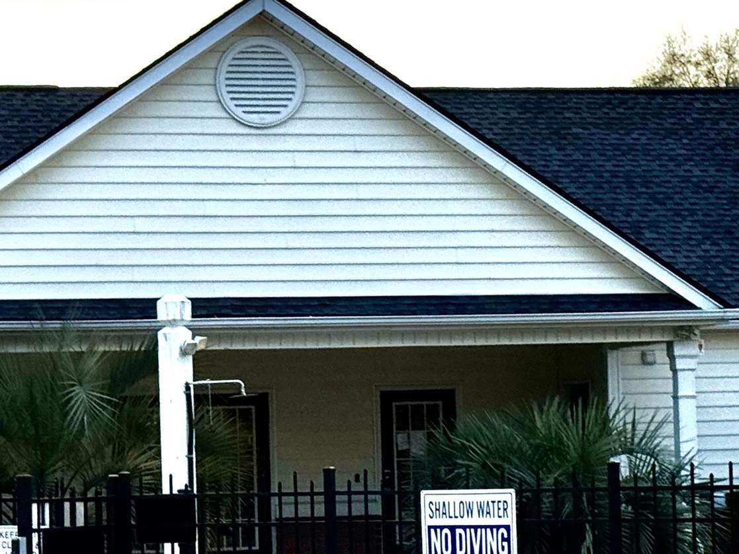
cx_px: 296
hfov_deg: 14.9
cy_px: 393
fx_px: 2818
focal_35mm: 132
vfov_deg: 11.2
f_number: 1.78
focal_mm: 6.76
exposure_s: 1/4975
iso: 64
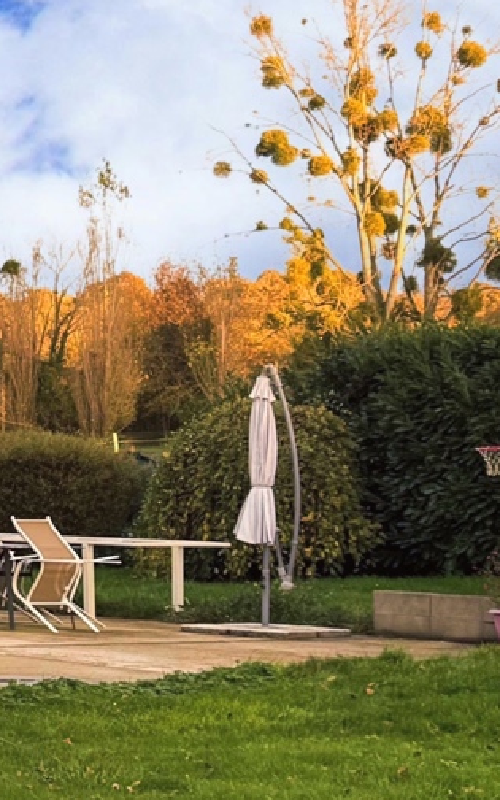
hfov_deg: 11.1
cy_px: 289
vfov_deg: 21.4
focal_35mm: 97
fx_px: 2115
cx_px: -740
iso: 64
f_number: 1.78
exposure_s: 1/276
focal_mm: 6.76
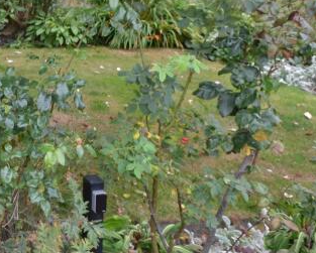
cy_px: -16
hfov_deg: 32.3
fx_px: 431
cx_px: -76
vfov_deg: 29.9
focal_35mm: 46
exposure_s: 1/125
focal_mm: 10
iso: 400
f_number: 5.6
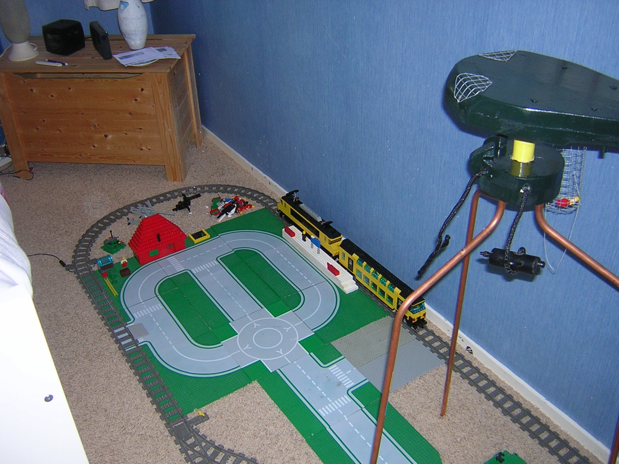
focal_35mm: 36
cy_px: 232
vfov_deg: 39.7
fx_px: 644
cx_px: 310
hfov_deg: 51.4
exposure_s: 1/60.1
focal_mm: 4.7
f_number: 2.6
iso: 165
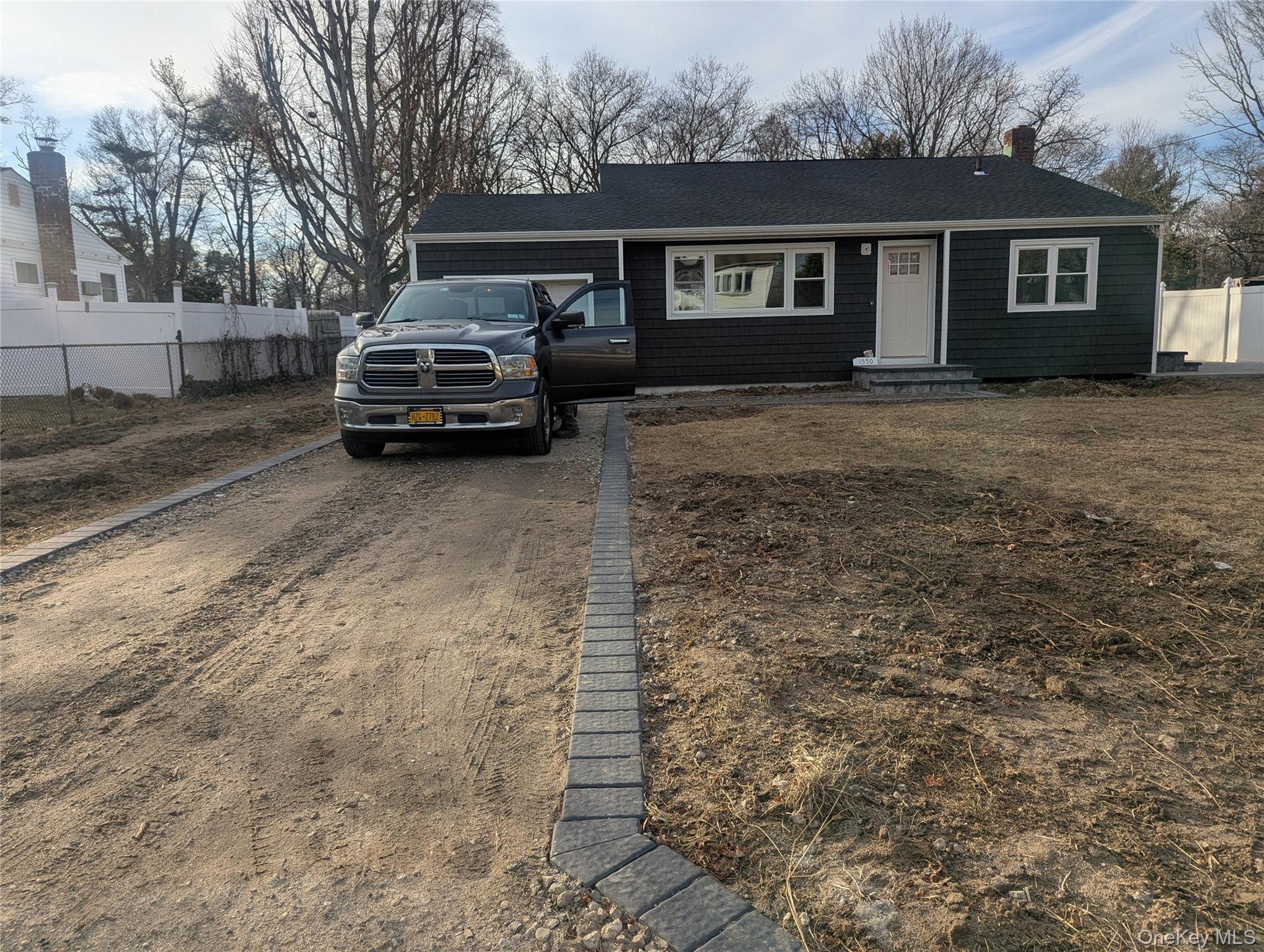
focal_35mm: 24
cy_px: 476
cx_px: 632
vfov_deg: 56.9
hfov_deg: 71.5
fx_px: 878
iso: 41
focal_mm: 6.81
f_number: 1.85
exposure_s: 1/2309
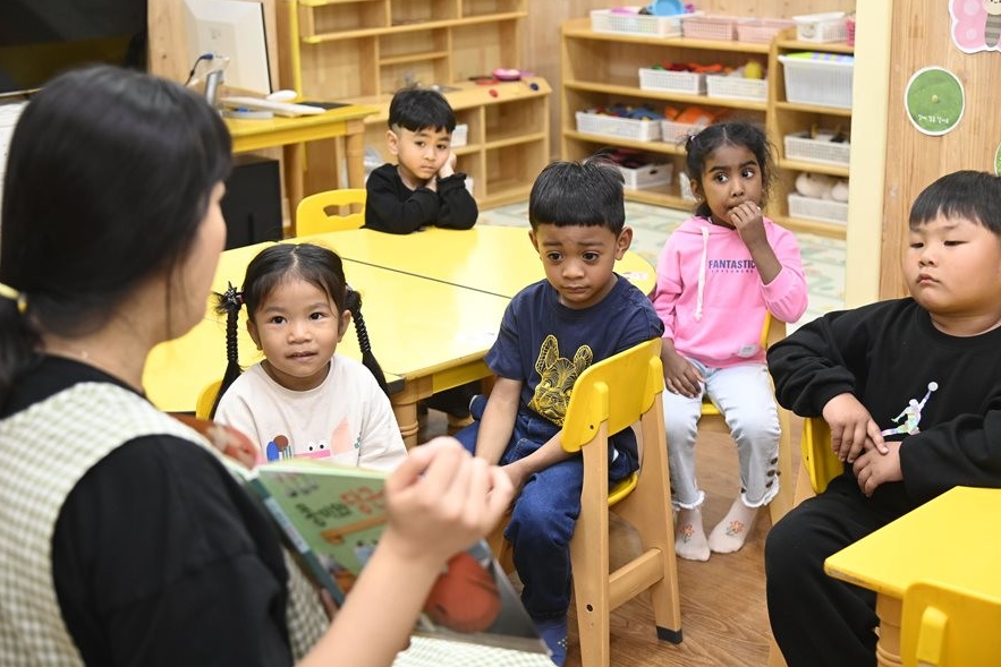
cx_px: 504
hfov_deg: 37.5
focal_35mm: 53
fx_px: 1474
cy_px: 335
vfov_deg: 25.5
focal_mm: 52
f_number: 4.5
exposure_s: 1/160
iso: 3200
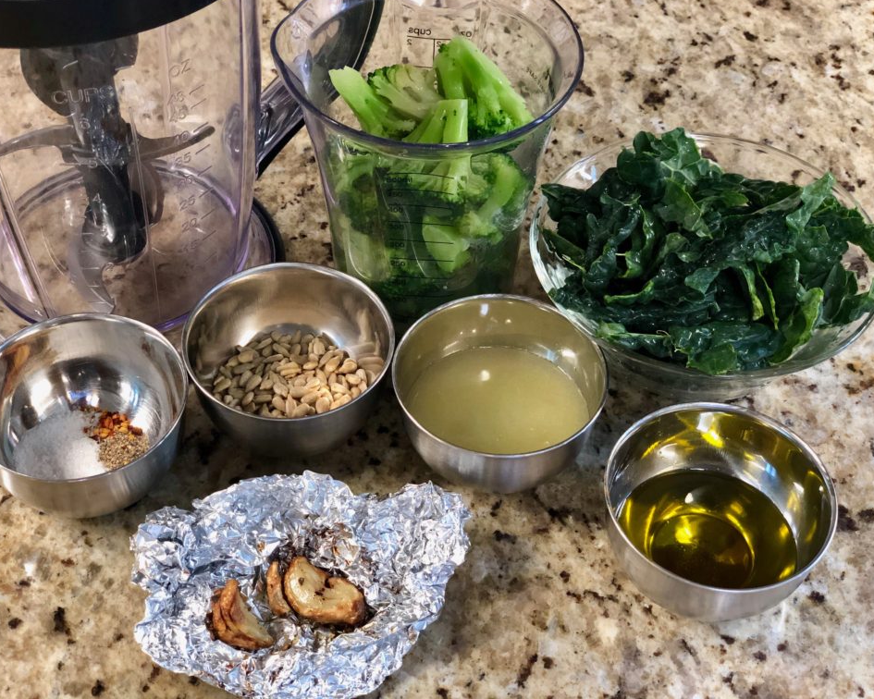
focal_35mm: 55
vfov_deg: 27.6
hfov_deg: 34.1
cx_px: 418
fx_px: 1423
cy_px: 345
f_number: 2.4
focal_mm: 6
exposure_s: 1/30
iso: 125
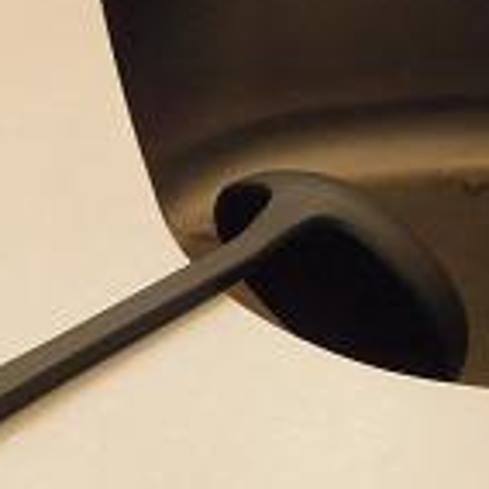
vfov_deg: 12.7
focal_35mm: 137
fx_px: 2190
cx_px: -114
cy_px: 355
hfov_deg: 12.4
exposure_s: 1/250
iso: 1600
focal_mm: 9.9
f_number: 3.5
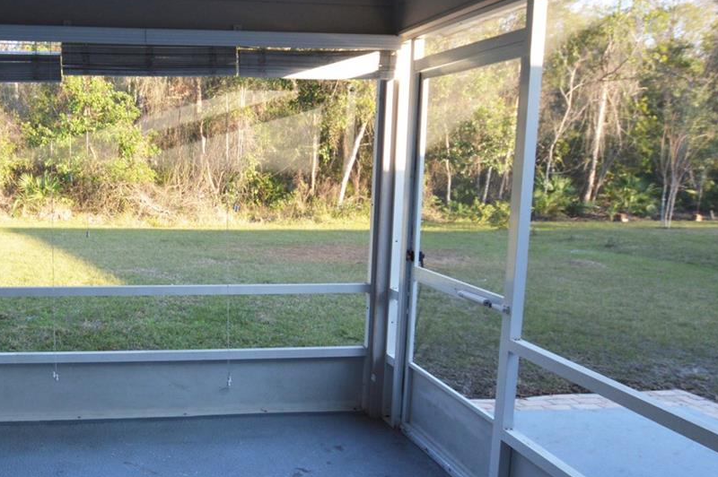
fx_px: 598
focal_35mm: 30
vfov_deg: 43.5
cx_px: 169
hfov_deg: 58.3
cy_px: 238
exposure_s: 1/125
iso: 400
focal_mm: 10
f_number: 5.6
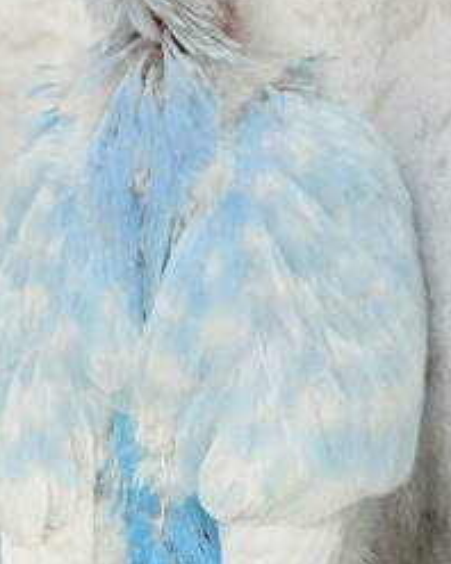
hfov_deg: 11.7
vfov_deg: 14.6
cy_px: 59
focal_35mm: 131
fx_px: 2188
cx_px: 141
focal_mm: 5.96
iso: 64
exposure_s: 1/100
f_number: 1.6
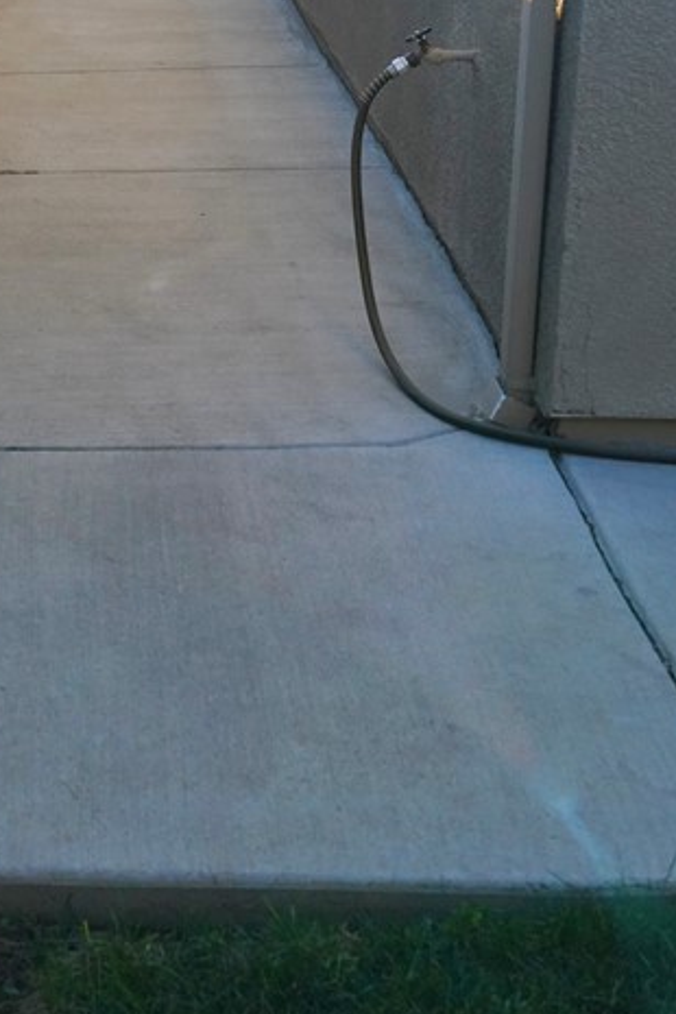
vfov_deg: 27.7
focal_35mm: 70
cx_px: 24
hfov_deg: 19.0
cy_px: 84
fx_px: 1972
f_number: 5.6
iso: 1250
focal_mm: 30
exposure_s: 1/2500
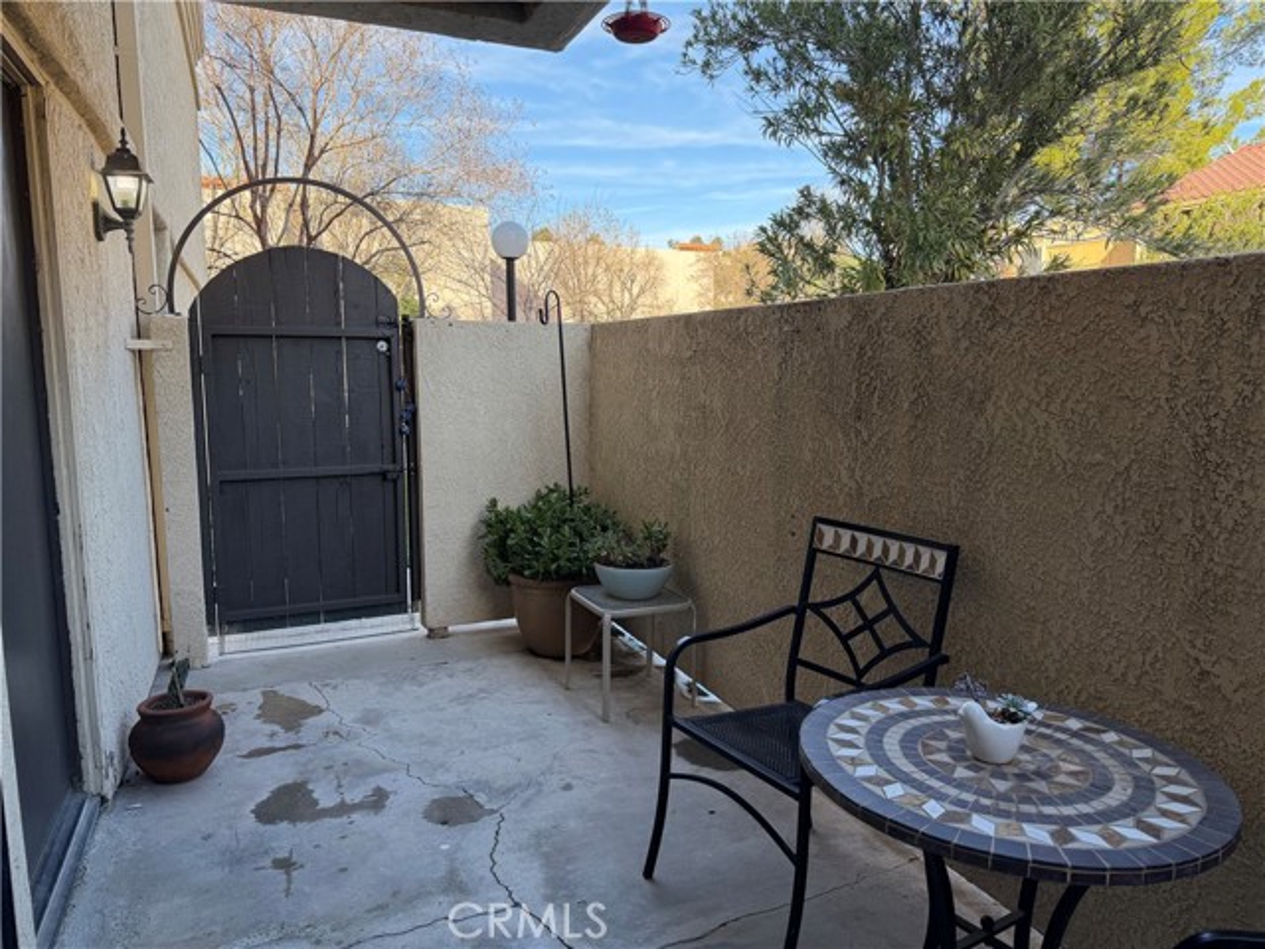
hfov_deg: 71.6
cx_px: 632
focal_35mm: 24
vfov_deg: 56.8
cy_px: 474
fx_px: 877
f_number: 1.78
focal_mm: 6.76
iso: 100
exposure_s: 1/742
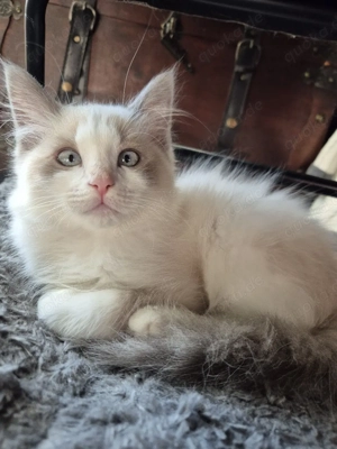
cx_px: 168
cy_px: 224
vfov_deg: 73.9
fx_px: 299
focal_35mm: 23
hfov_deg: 58.9
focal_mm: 5.4
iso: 320
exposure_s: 1/100
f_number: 1.8
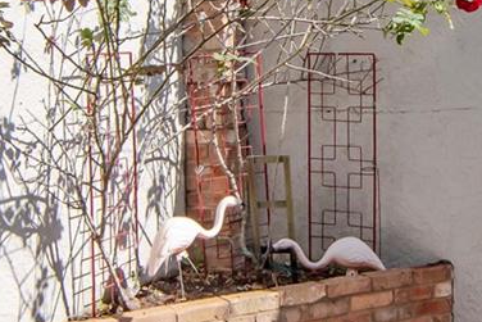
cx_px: 328
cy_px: 110
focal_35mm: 70
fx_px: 939
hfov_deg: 28.6
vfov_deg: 19.4
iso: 800
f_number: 8
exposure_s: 1/800
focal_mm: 11
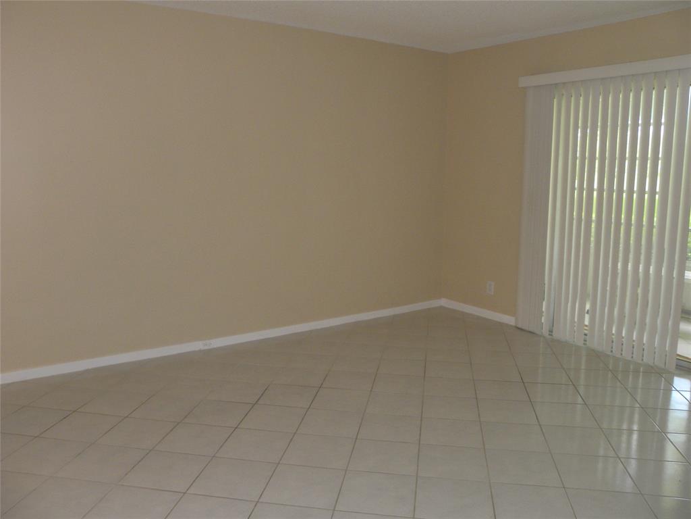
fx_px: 579
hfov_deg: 61.7
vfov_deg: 48.2
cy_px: 260
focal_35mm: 29
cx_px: 346
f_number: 3.2
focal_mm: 5.2
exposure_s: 1/50.7
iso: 131
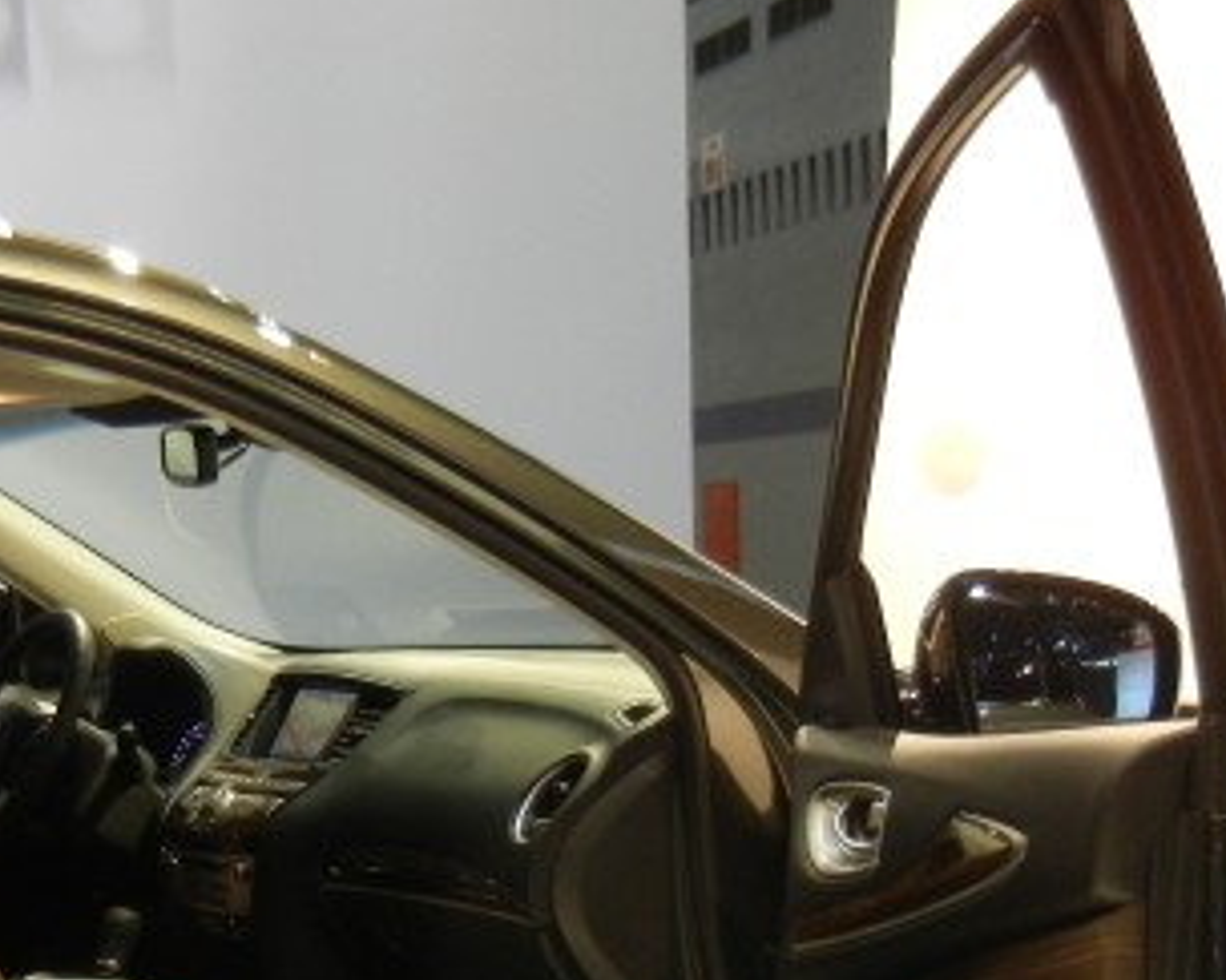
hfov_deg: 24.5
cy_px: 887
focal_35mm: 77
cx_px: 319
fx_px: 2793
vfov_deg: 19.5
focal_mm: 5.4
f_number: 3.5
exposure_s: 1/60
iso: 382
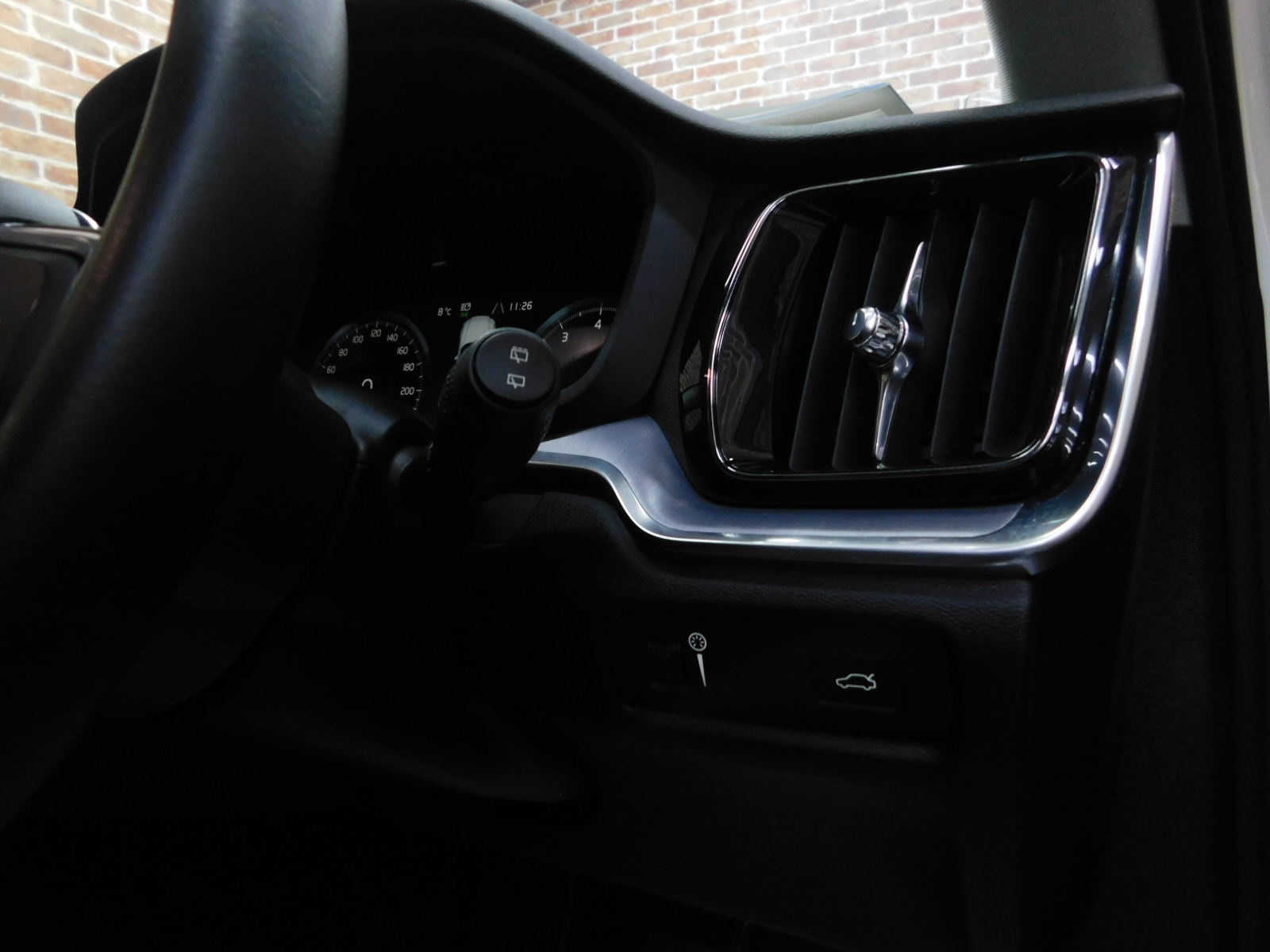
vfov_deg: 58.9
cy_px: 476
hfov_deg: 73.9
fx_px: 844
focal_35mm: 23
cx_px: 635
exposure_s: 1/30
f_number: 3
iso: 360
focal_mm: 4
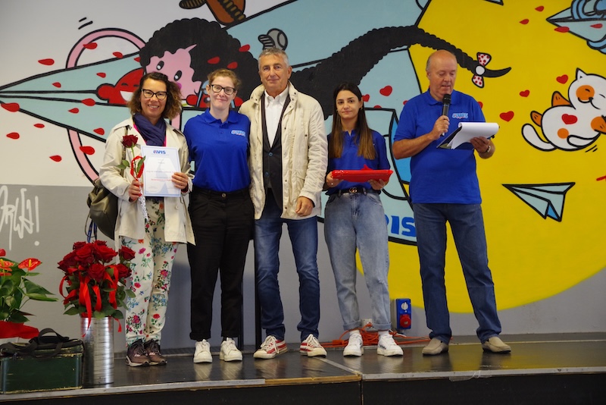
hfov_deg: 34.5
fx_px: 977
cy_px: 202
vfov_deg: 23.4
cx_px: 303
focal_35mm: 58
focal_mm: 58
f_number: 4.5
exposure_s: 1/80
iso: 3200
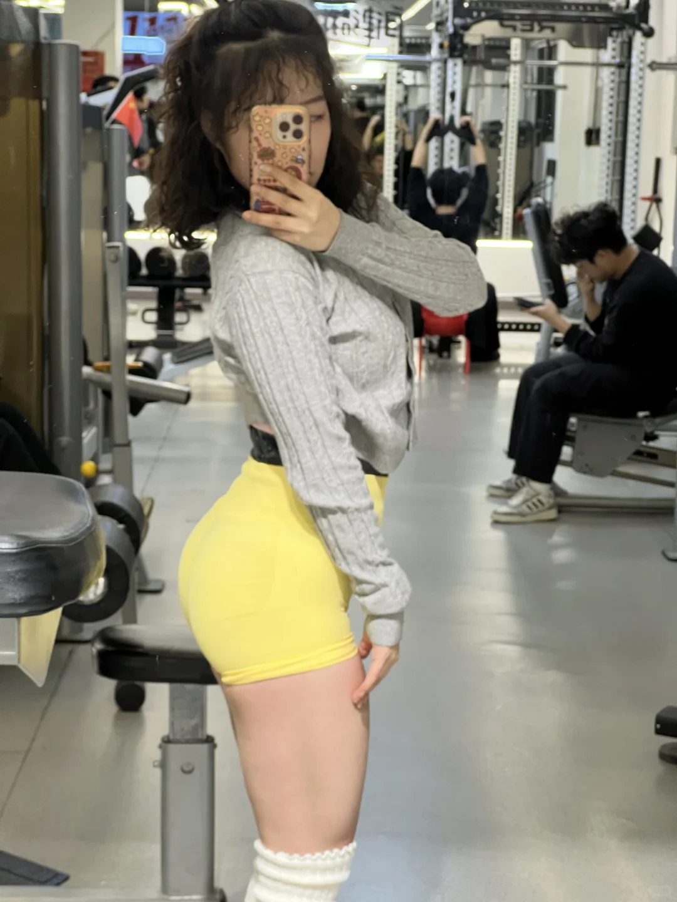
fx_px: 2008
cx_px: 338
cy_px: 451
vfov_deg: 25.3
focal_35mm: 77
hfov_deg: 19.1
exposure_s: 1/60
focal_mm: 9
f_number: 2.8
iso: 250
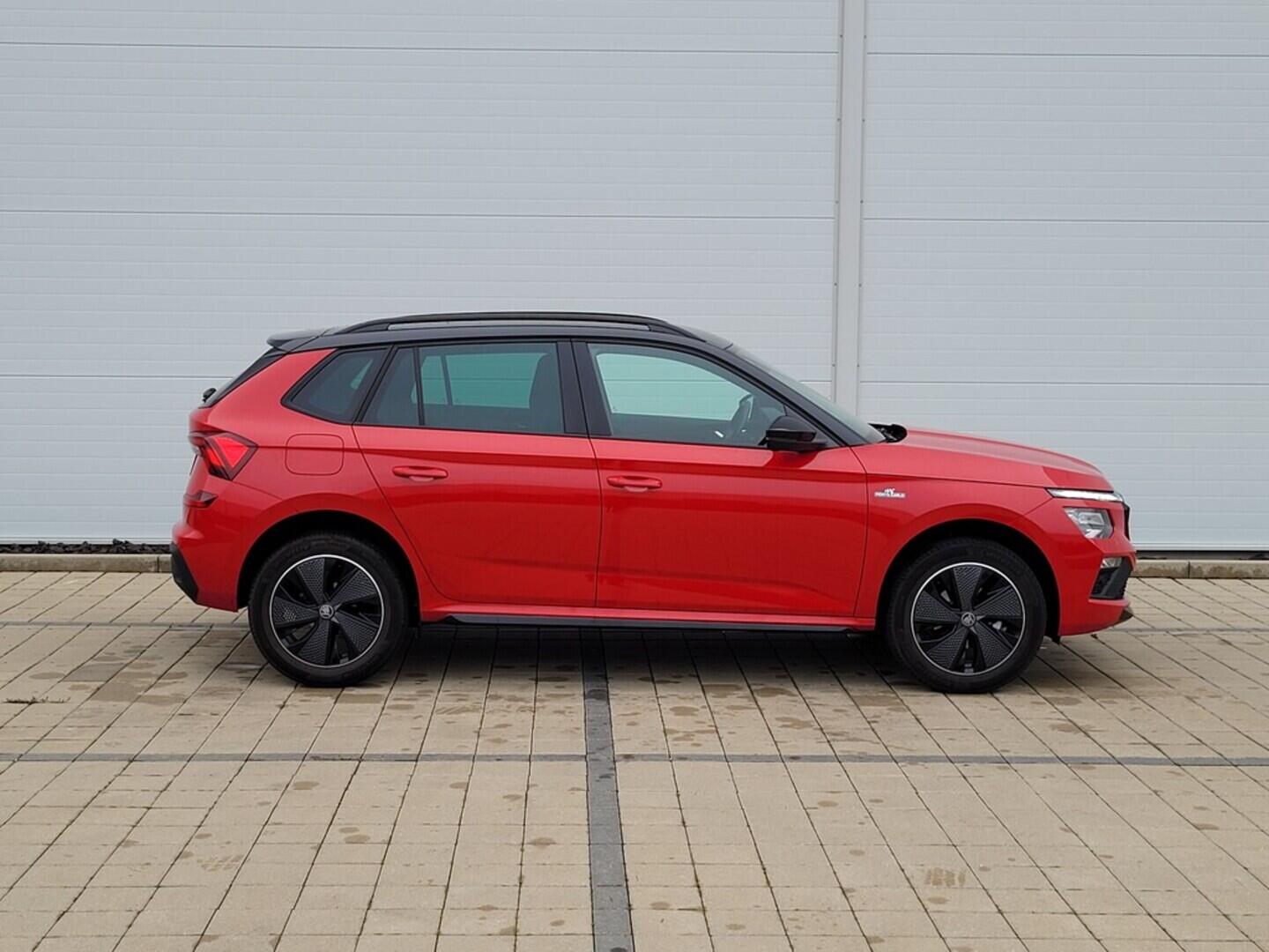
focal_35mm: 26
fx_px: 953
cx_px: 634
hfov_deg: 67.3
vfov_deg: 53.1
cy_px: 476
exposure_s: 1/160
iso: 40
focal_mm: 5.4
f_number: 1.8
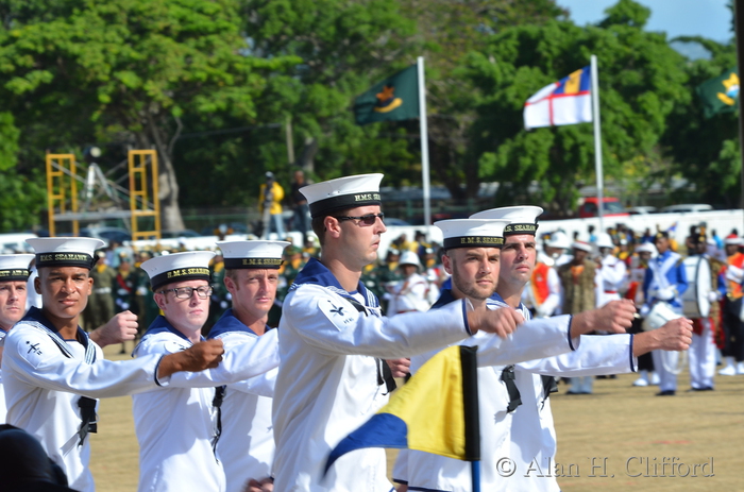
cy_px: 246
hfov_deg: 7.1
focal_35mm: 292
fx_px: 6030
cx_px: 372
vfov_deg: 4.7
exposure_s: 1/200
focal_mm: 195
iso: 160
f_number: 13
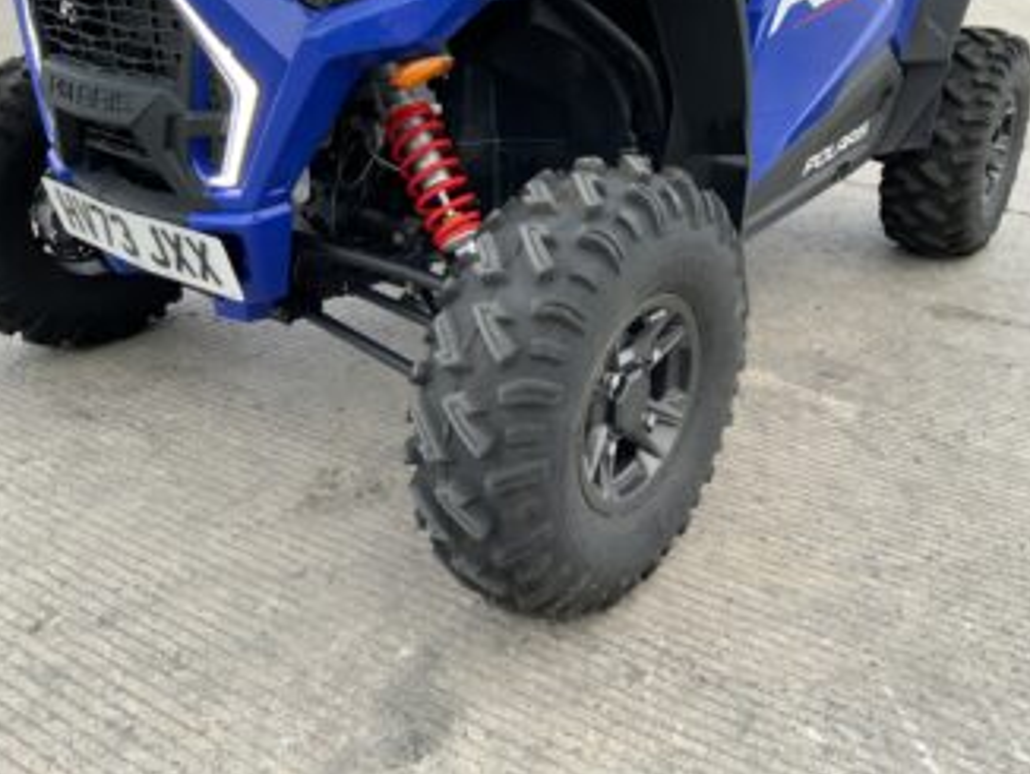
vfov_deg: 44.2
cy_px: 354
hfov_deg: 56.7
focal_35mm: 32
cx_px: 543
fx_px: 953
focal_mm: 3
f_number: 1.8
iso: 50
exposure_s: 1/122
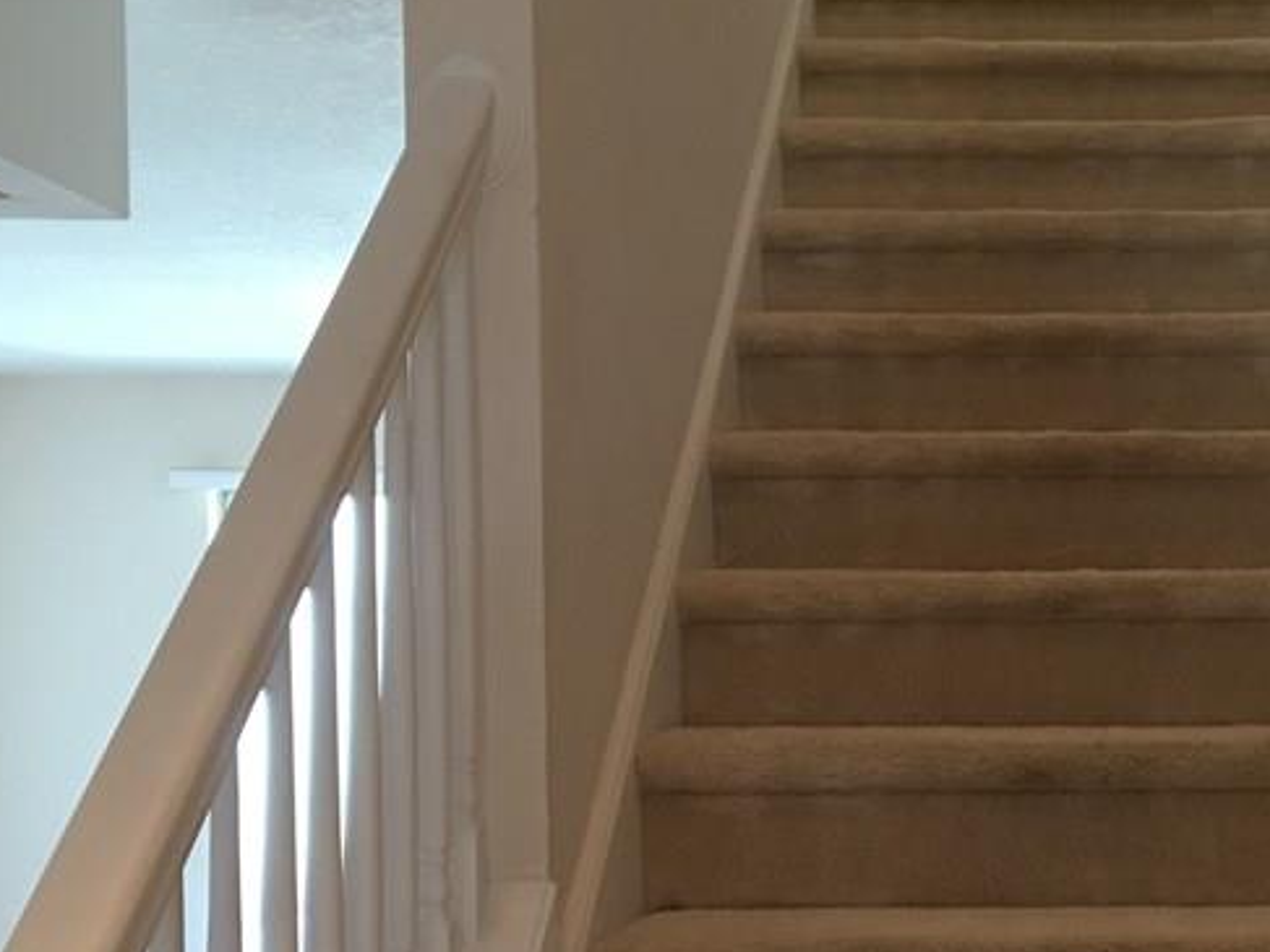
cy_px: 691
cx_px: 1192
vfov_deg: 23.8
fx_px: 2237
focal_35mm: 61
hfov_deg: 30.0
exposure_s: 1/10
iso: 100
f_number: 2.2
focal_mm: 4.15
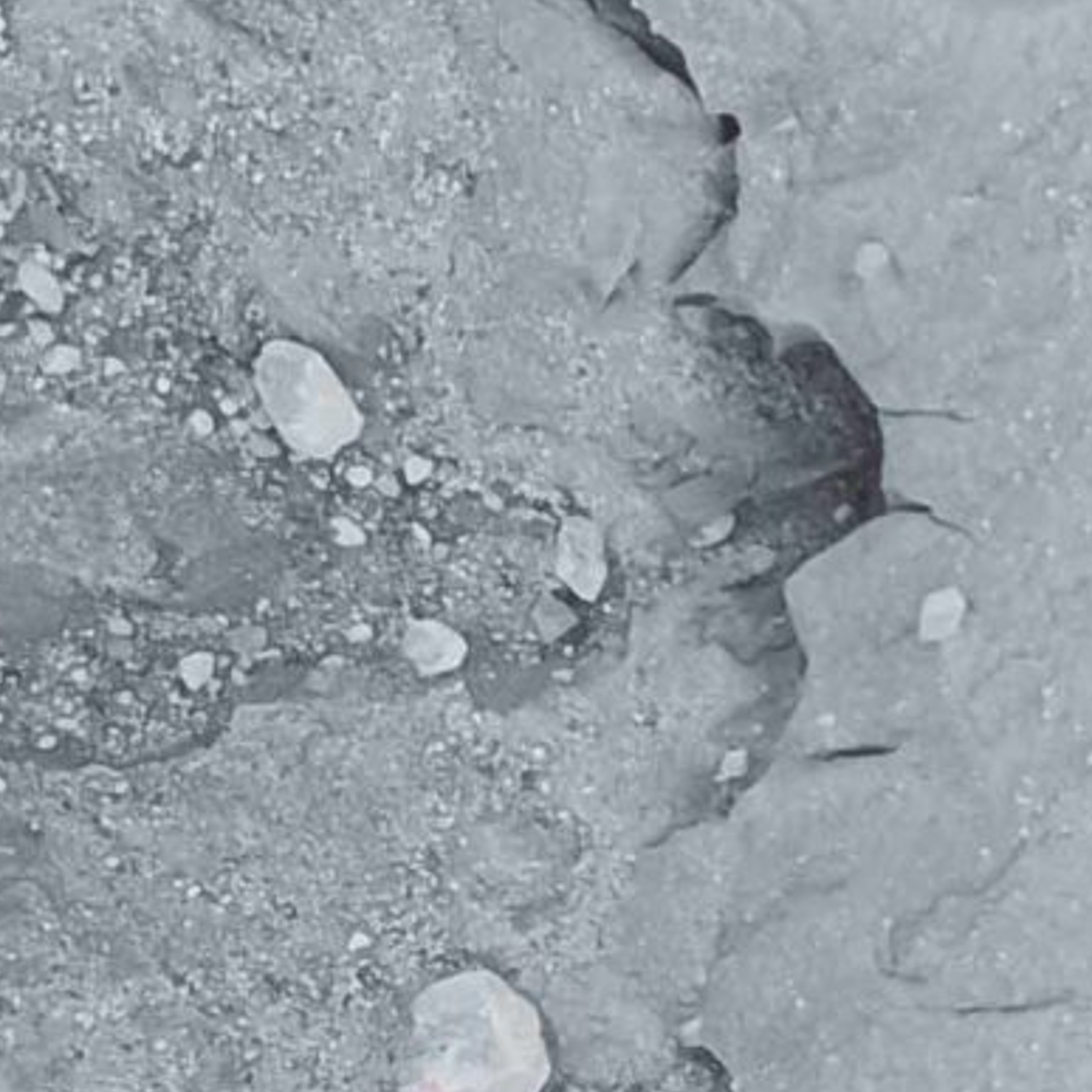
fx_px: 5425
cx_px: 2802
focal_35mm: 152
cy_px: 313
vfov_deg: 11.5
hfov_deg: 9.8
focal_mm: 4.73
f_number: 2.2
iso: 100
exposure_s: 1/113
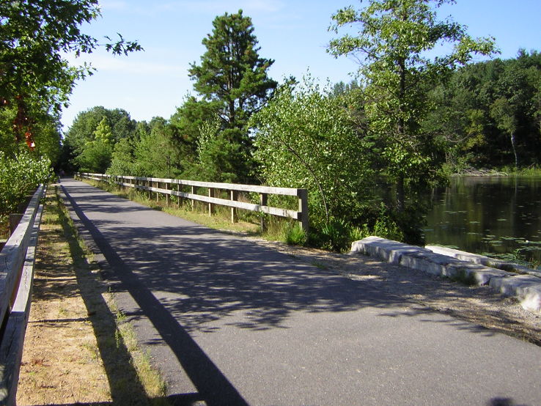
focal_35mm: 36
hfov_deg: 51.3
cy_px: 203
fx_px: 563
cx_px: 270
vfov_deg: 39.7
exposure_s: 1/176
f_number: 5.2
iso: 50
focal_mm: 4.7
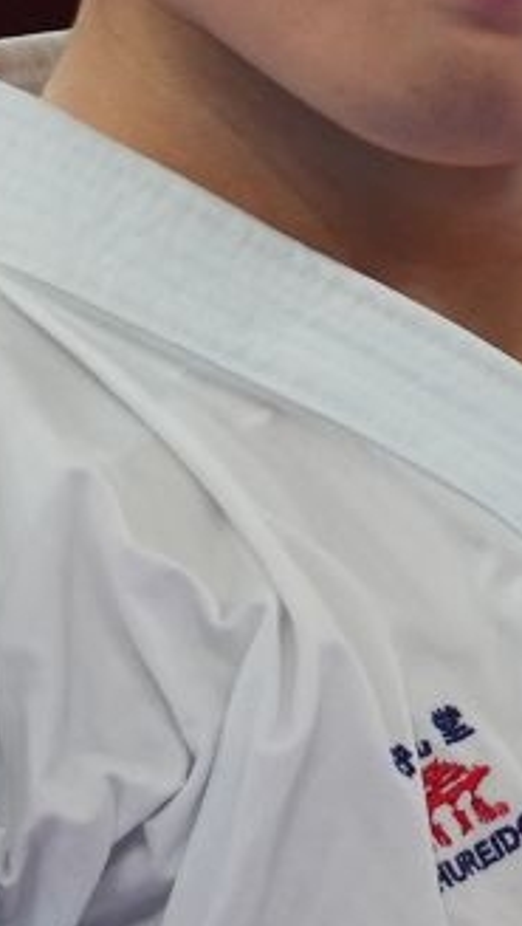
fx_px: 37669
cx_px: 559
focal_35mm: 1534
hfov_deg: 0.8
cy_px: 508
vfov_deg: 1.4
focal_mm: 178
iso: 500
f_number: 2.8
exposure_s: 1/1000
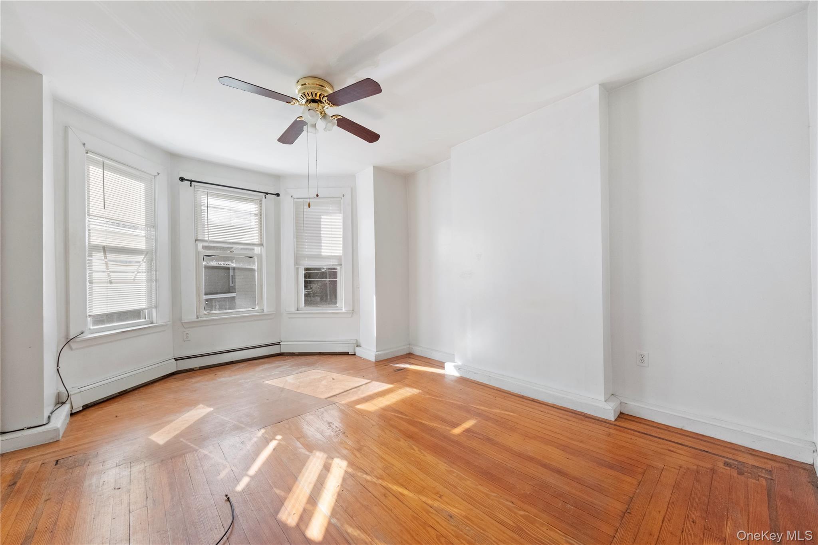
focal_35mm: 13
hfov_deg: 108.3
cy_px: 272
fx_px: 295
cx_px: 409
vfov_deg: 85.4
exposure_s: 1/80
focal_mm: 8.7
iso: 1000
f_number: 8
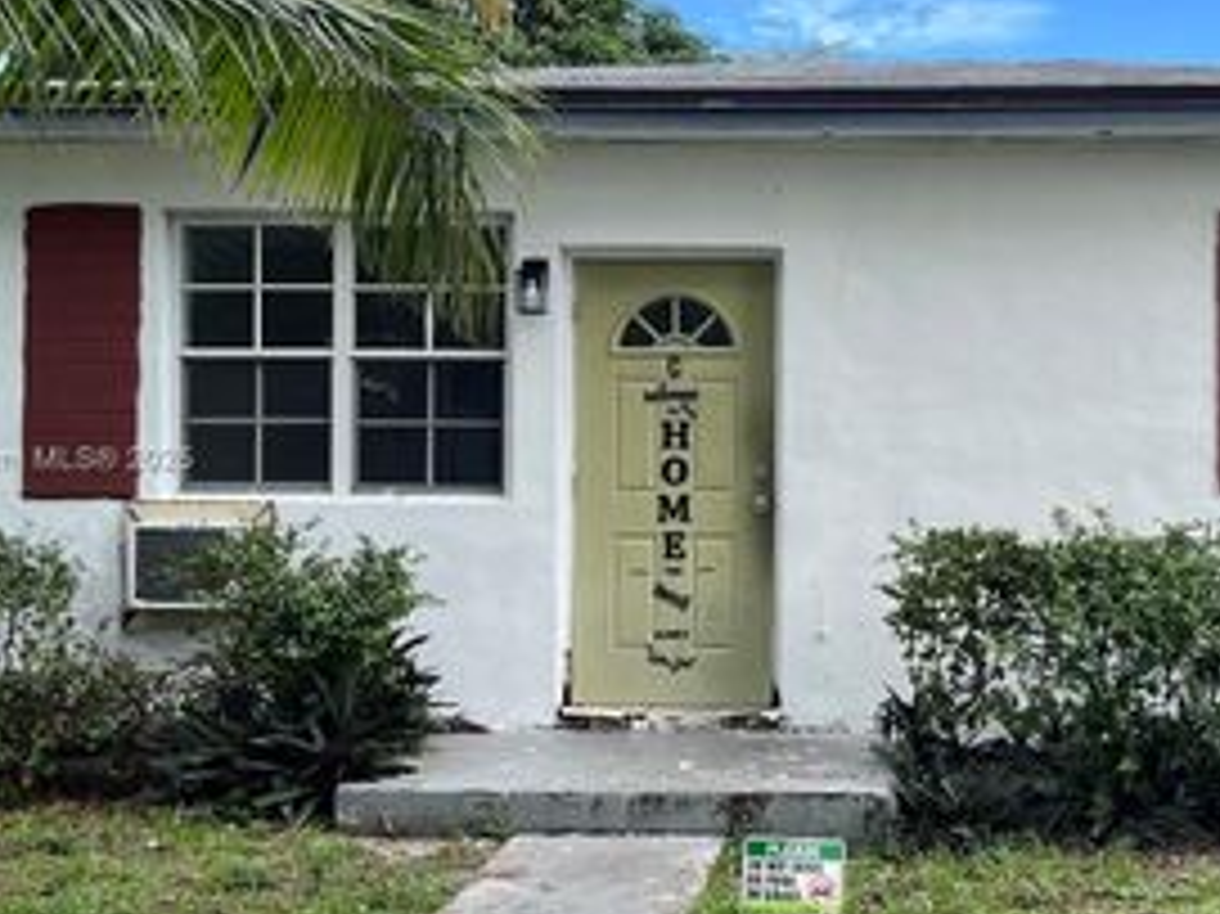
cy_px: 462
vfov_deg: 30.2
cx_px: 869
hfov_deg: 38.9
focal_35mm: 48
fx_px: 1691
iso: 50
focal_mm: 5.1
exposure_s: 1/821
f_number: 1.6
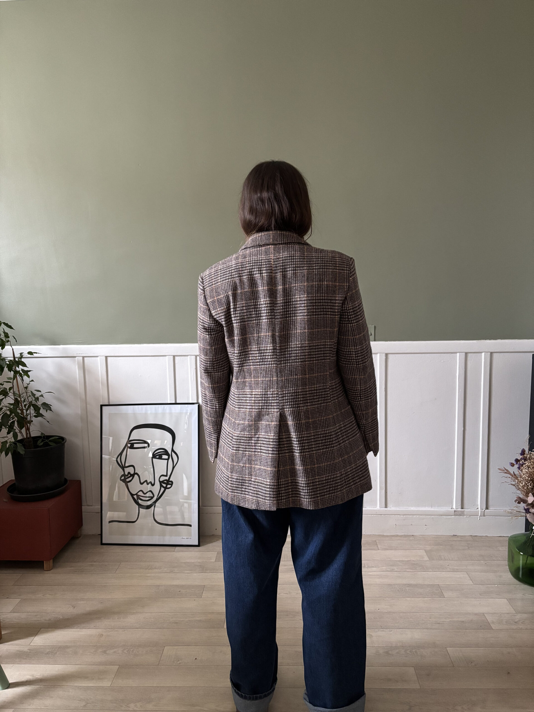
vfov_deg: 67.3
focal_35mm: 26
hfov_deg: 53.1
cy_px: 356
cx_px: 267
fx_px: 535
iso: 640
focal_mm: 5.96
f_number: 1.6
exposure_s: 1/40
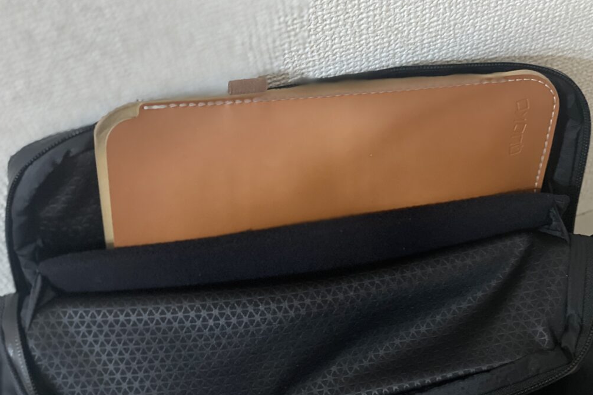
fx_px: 906
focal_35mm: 55
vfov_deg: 24.6
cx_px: 297
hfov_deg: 36.3
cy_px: 213
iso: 640
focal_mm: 6
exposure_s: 1/15
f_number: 2
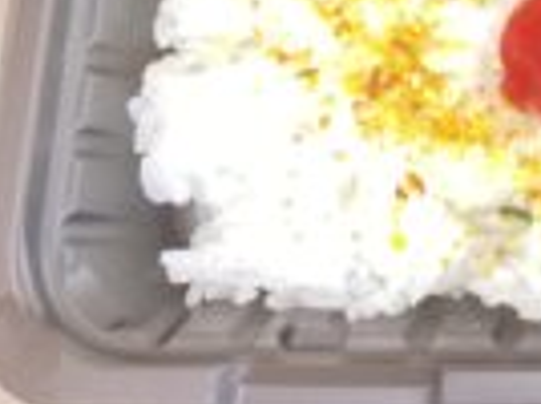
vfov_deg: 16.1
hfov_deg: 20.1
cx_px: 753
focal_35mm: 87
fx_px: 1357
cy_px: -111
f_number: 2.4
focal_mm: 3.3
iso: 640
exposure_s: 1/25
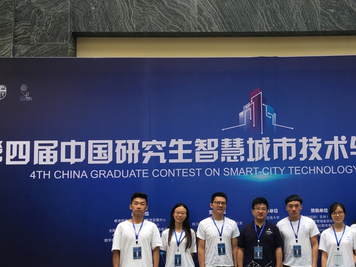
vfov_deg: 30.1
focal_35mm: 48
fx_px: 494
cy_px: 176
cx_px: 268
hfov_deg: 38.6
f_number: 2.2
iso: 25
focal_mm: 4.15
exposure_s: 1/50
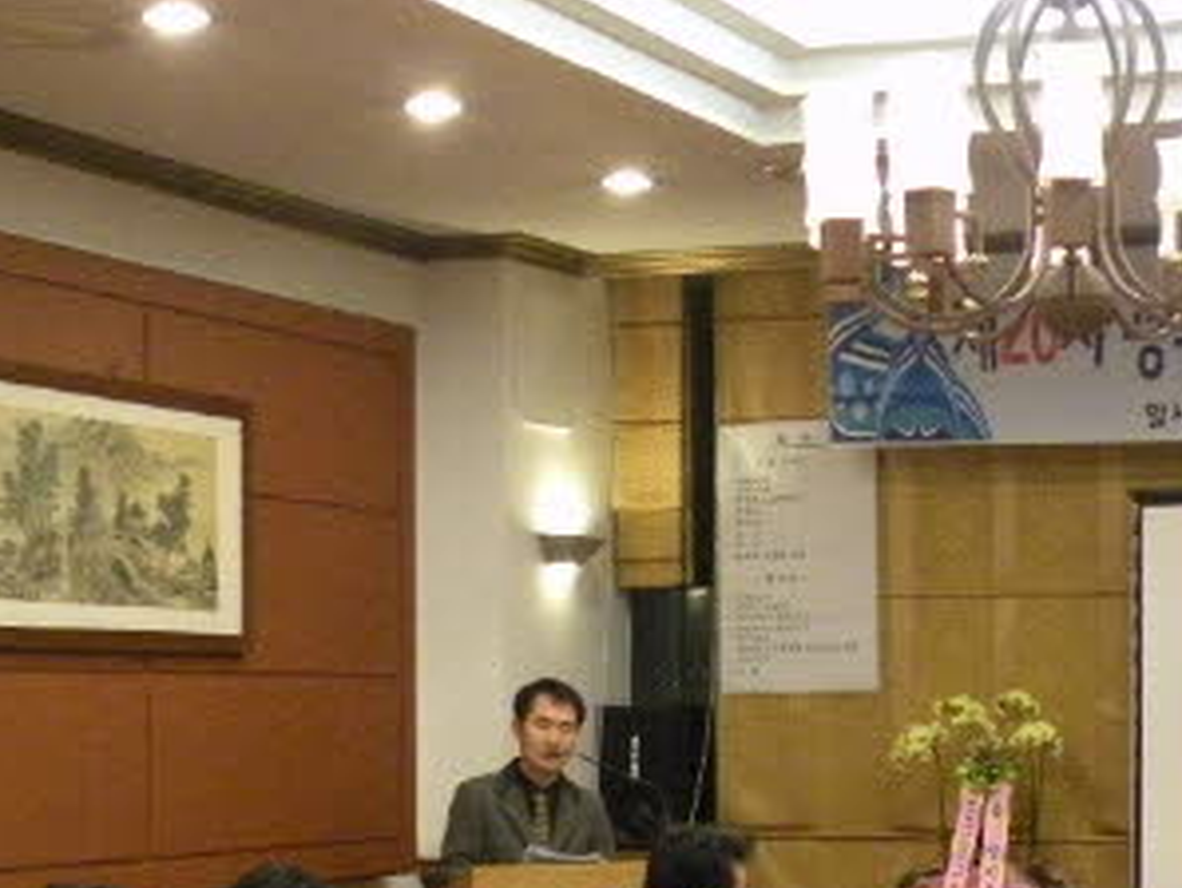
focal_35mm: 94
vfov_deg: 15.4
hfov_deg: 20.8
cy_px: 912
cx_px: 654
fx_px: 3212
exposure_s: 1/25.5
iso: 400
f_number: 3.2
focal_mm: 5.8
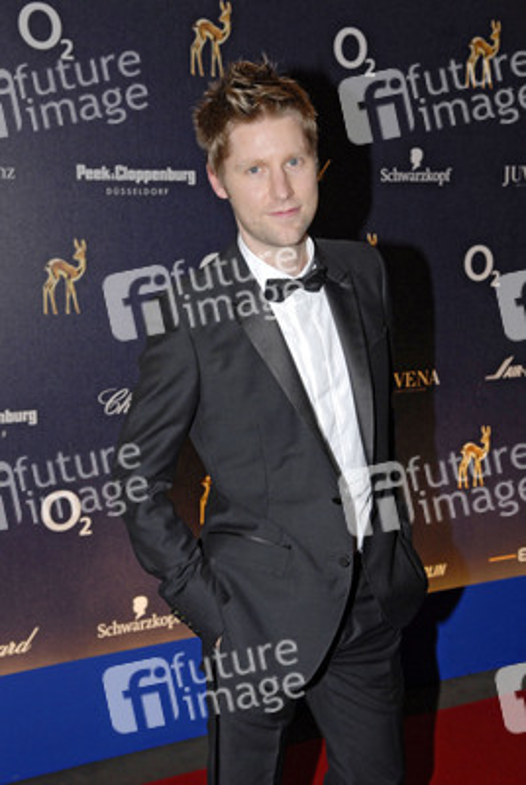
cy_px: 392
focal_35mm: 51
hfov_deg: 26.6
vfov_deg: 38.8
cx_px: 263
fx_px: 1114
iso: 500
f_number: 6.3
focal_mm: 34
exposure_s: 1/125
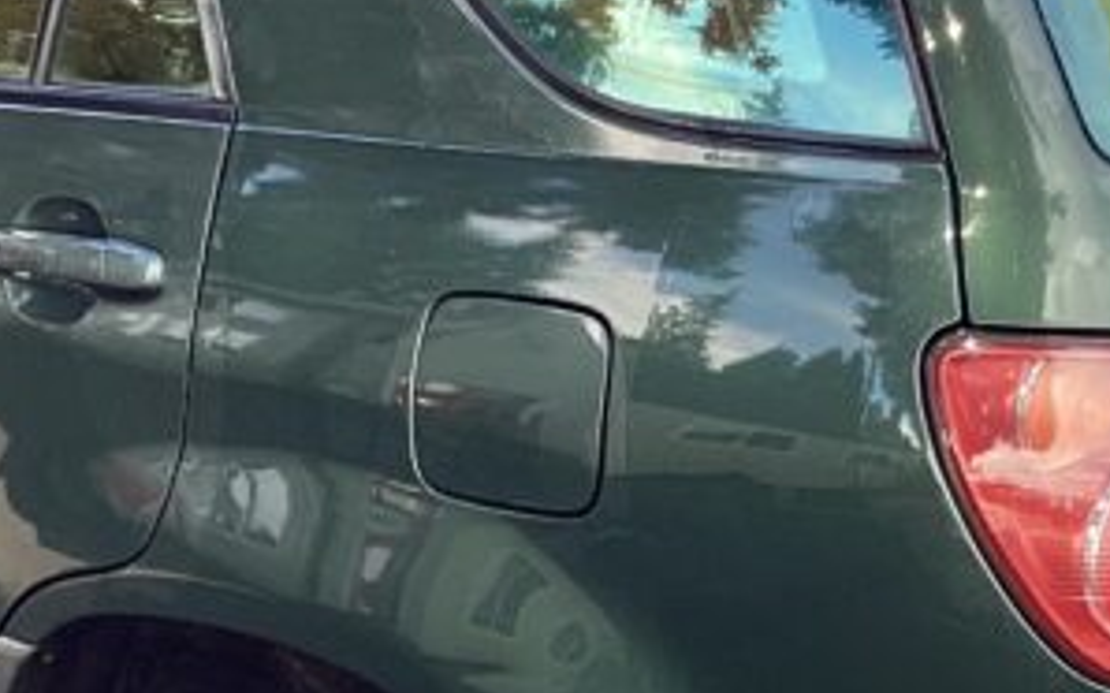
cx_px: 693
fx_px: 3417
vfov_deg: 11.5
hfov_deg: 18.4
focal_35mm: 113
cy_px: 548
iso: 25
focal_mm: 3.3
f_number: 2.4
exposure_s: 1/120
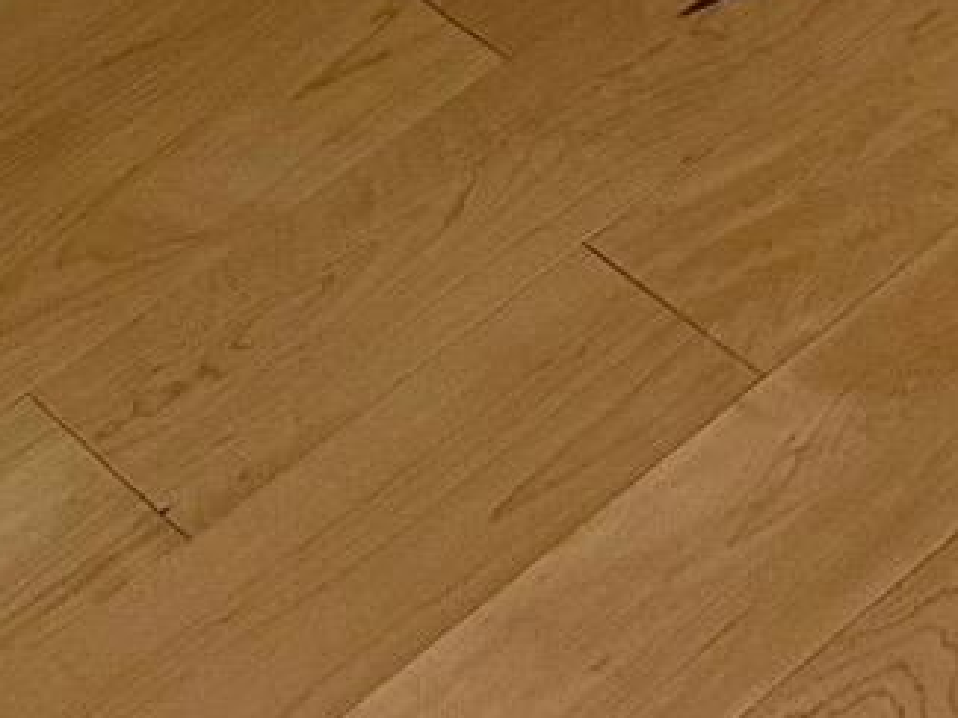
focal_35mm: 152
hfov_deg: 12.0
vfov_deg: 8.2
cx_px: 1719
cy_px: -1498
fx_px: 4207
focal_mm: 6.86
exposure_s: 1/60
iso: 250
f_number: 1.78
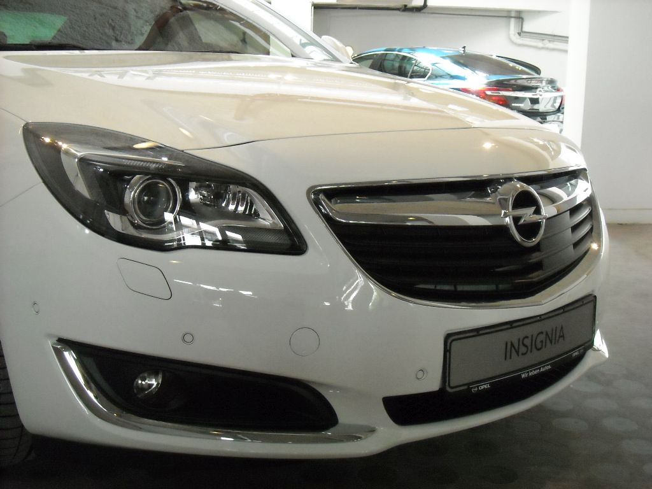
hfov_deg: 42.9
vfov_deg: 32.9
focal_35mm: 44
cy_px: 244
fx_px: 829
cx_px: 326
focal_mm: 7.1
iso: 644
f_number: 3.1
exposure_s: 1/250
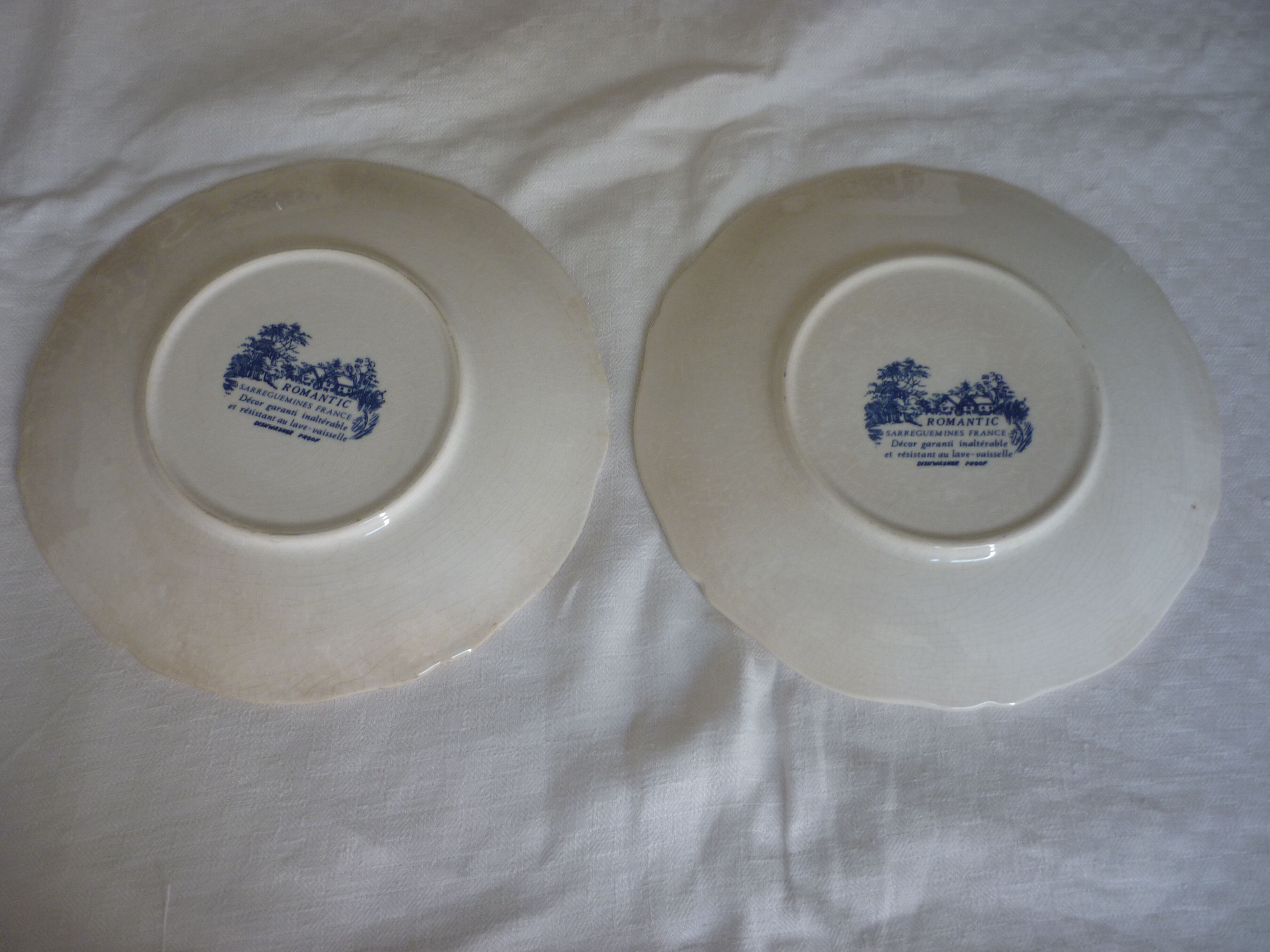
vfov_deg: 42.9
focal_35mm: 33
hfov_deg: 55.4
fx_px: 1211
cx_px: 635
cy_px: 476
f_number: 2.8
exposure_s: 1/30
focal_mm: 5.5
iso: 100
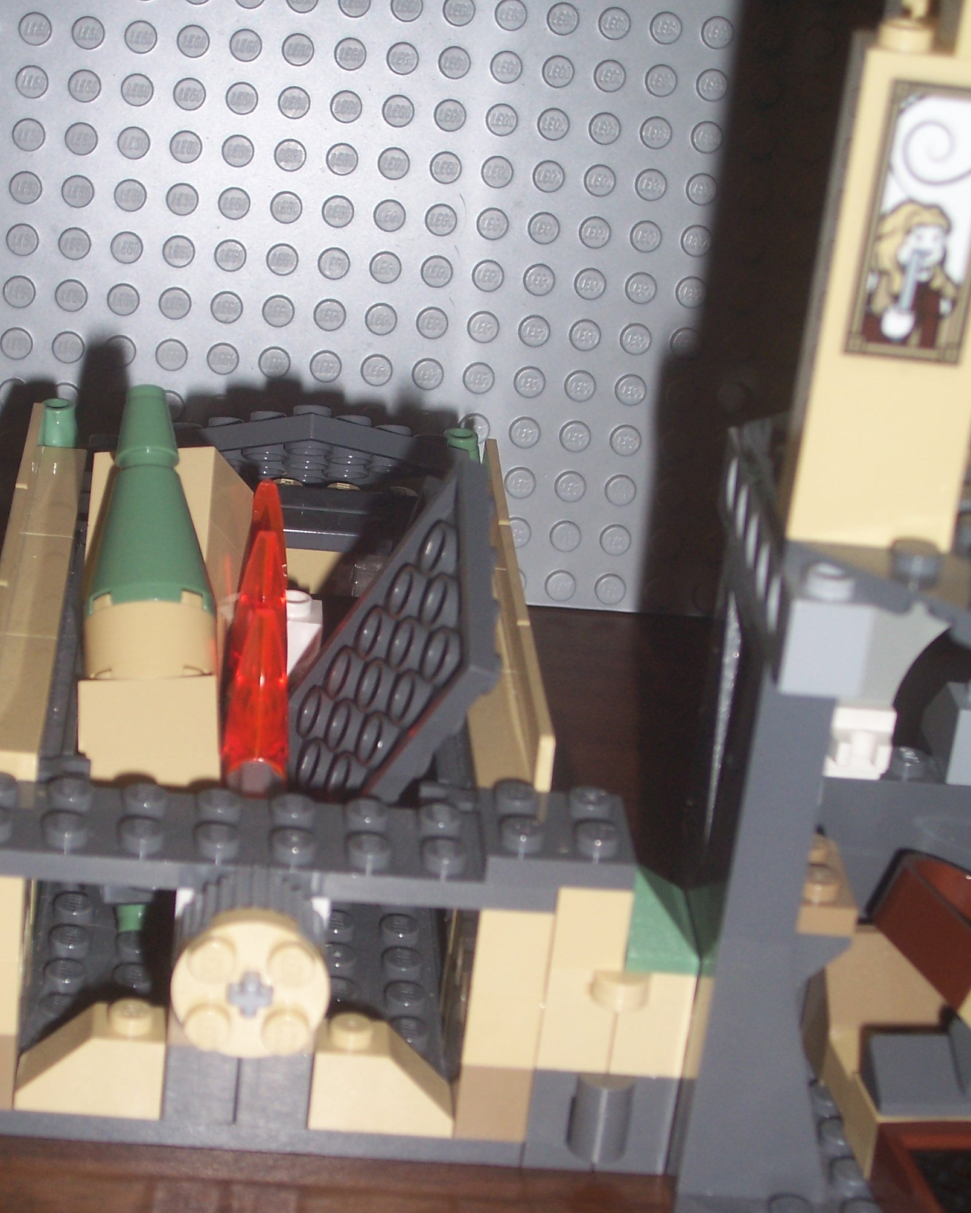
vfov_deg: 23.2
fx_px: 2945
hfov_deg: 18.7
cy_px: 726
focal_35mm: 82
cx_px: 406
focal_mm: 10.8
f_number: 4
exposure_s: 1/90
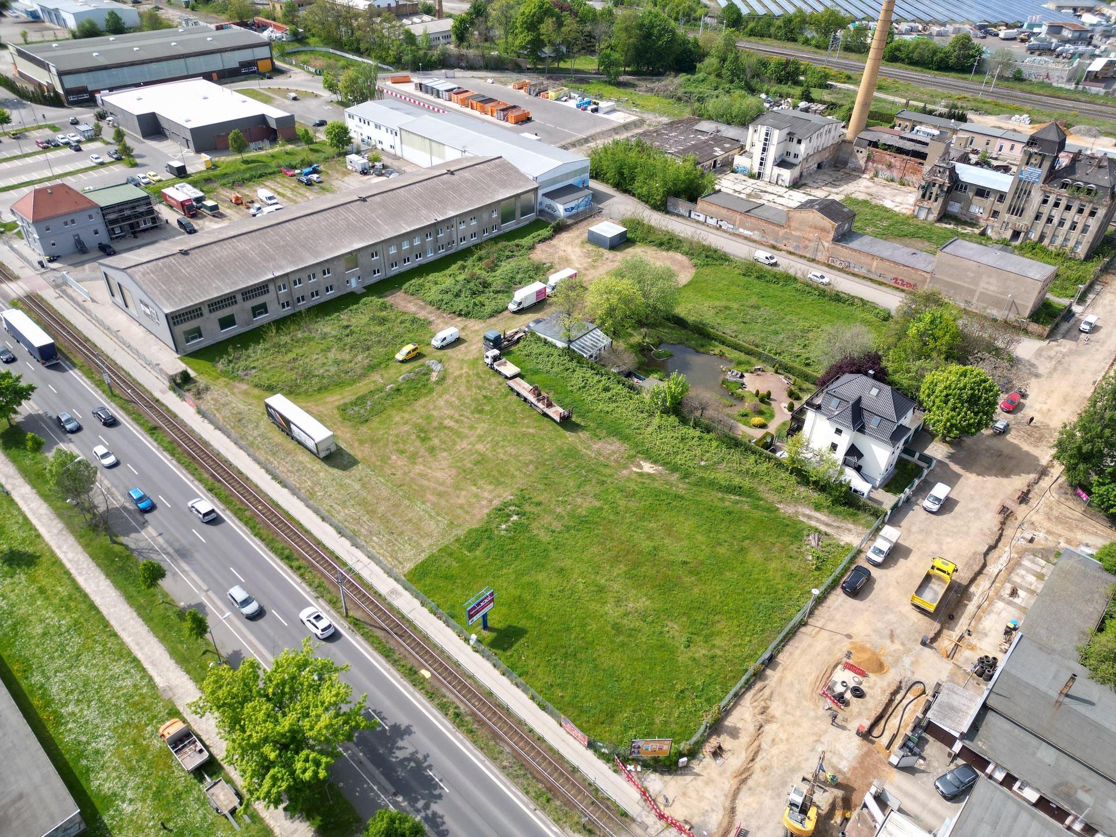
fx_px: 774
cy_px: 418
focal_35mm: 24
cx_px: 558
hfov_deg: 71.6
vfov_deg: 56.8
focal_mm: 6.72
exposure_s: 1/100
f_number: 1.7
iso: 100
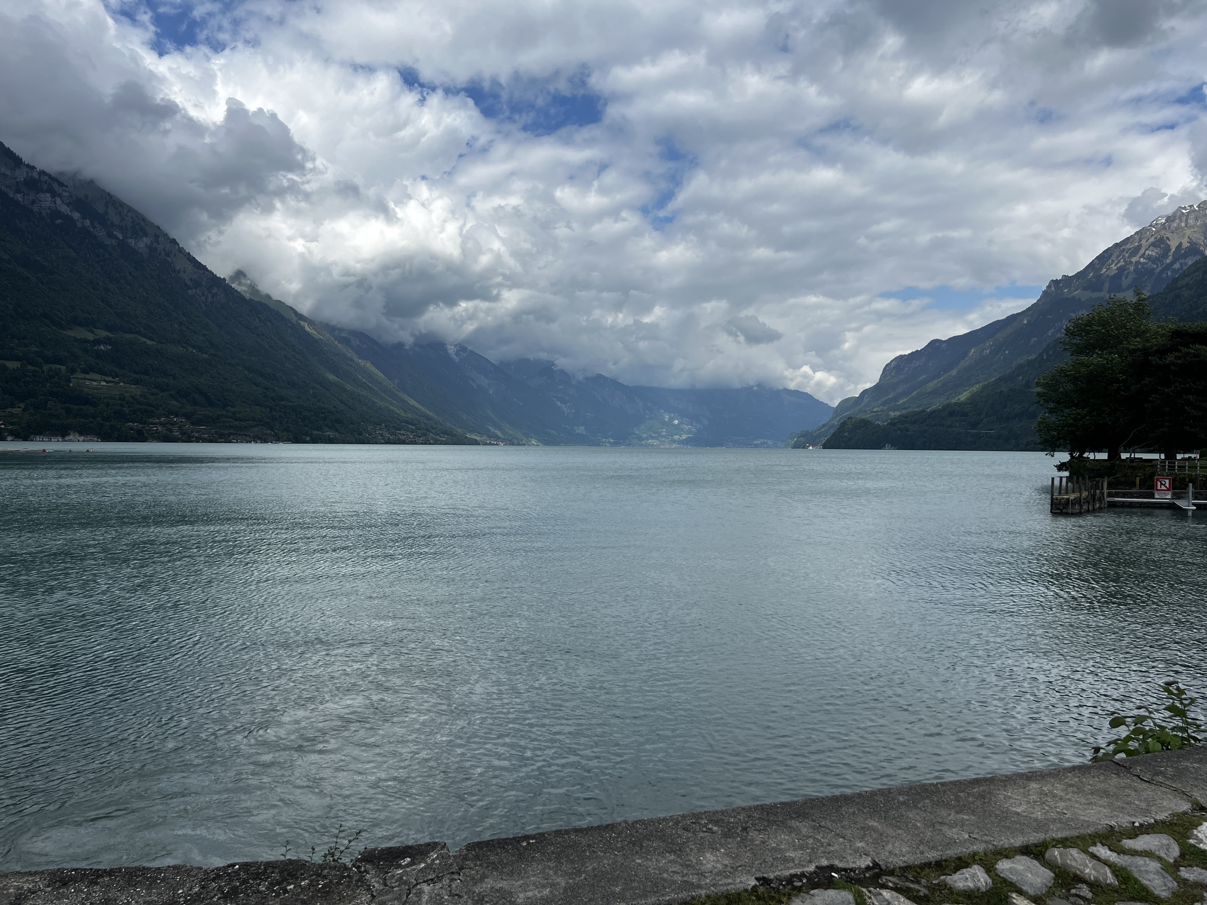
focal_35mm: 26
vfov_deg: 53.1
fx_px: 907
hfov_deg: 67.3
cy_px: 452
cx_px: 604
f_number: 1.5
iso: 50
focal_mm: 5.7
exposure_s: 1/6993
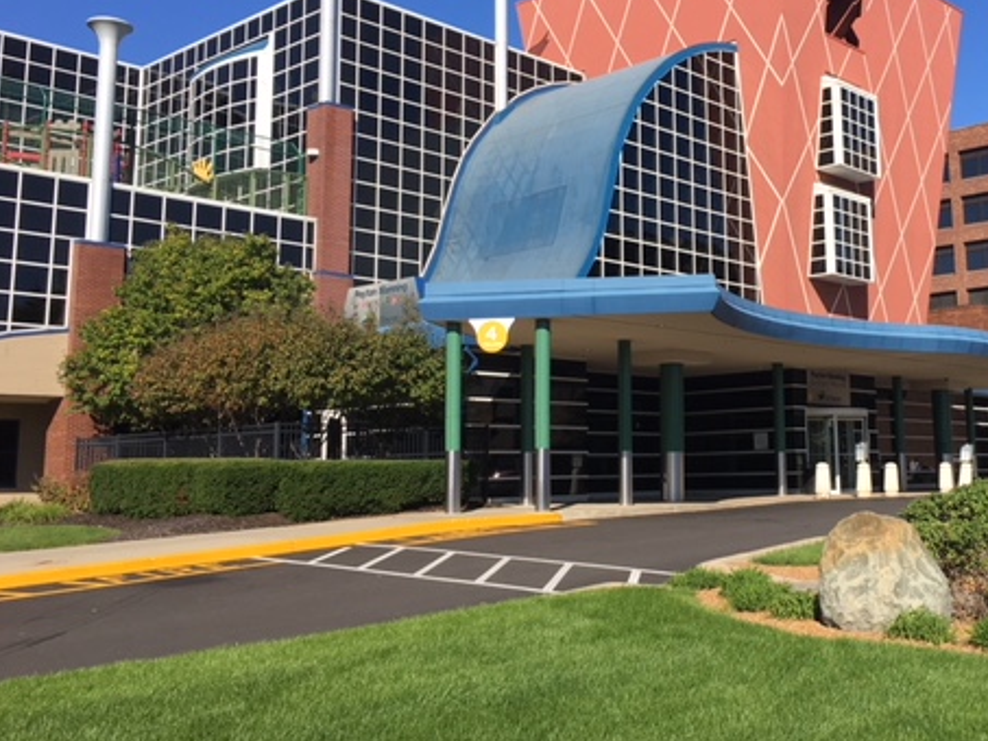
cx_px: 680
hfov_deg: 44.9
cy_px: 279
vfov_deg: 35.0
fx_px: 1171
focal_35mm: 41
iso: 25
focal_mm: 4.15
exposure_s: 1/1570
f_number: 2.2
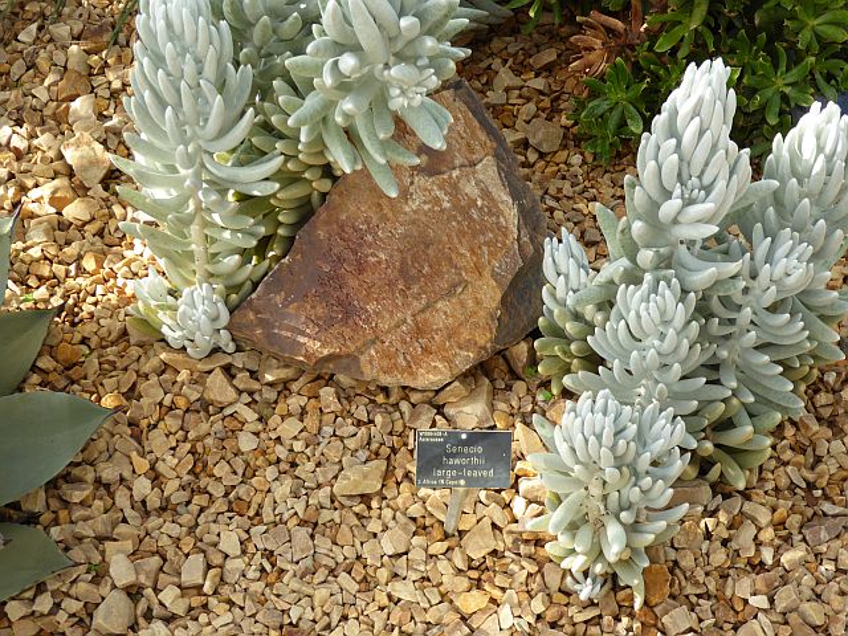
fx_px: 1837
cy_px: 318
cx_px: 424
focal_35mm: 75
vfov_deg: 19.6
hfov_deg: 26.0
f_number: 4.5
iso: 100
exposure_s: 1/80
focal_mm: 12.5
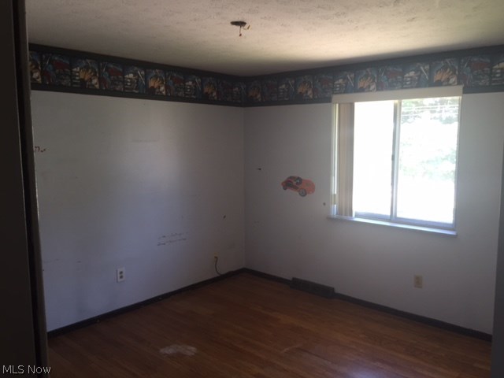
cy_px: 189
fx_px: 422
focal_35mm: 29
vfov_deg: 48.2
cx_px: 252
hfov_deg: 61.7
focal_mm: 4.15
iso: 32
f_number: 2.2
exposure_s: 1/30
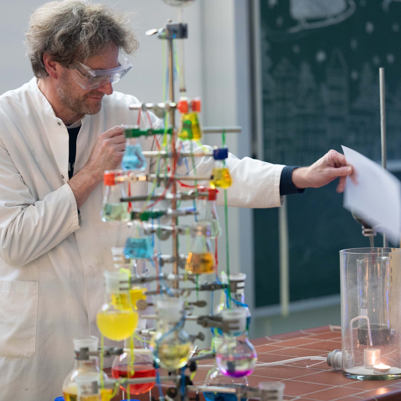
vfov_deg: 15.8
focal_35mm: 110
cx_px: 234
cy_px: 200
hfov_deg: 15.8
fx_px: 1442
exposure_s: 1/80
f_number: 2.2
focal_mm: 85
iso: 2000
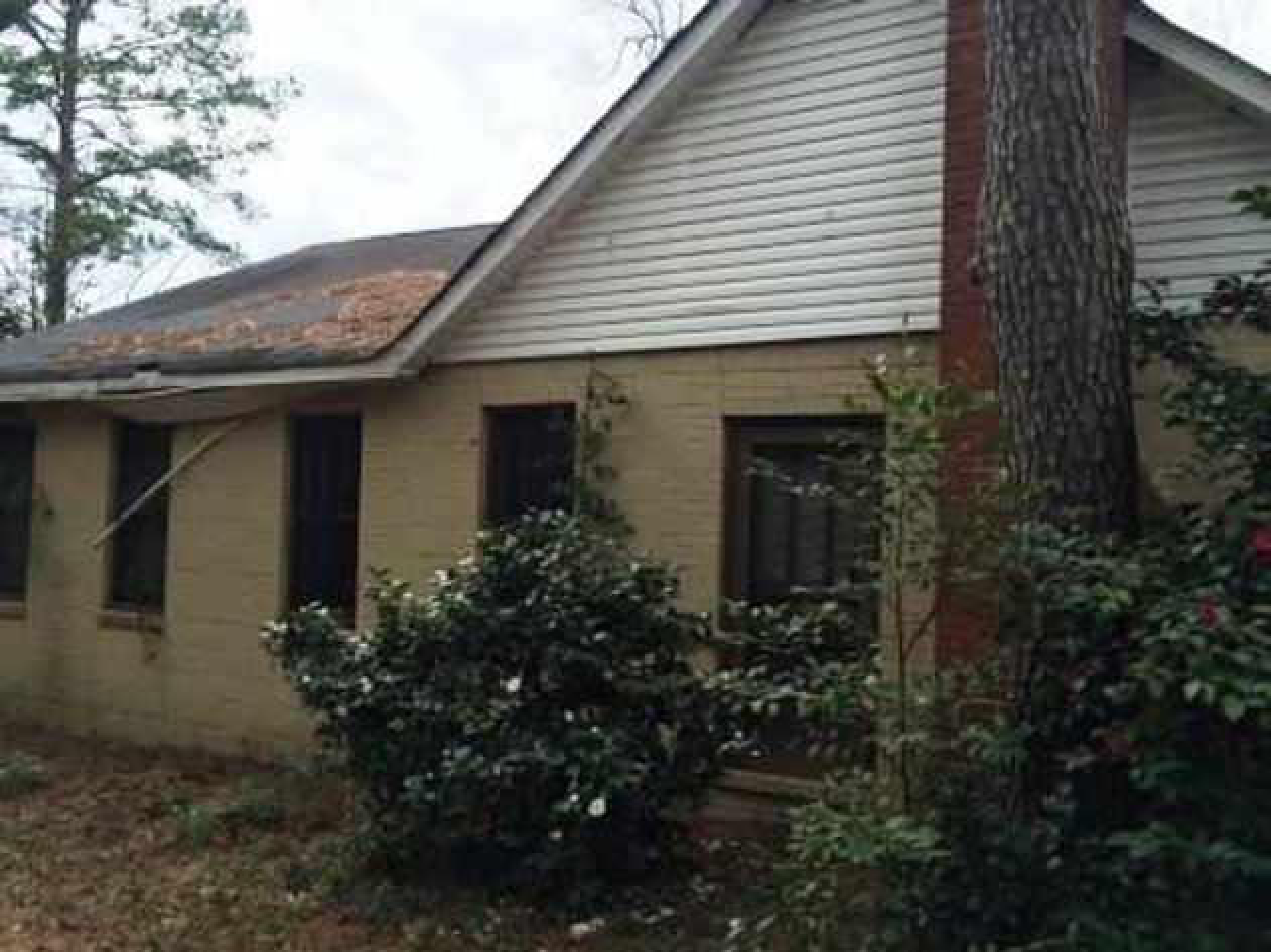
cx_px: 636
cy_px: 476
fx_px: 1065
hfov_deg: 61.7
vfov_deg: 48.2
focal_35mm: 29
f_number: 2.2
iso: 32
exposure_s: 1/651
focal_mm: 4.15
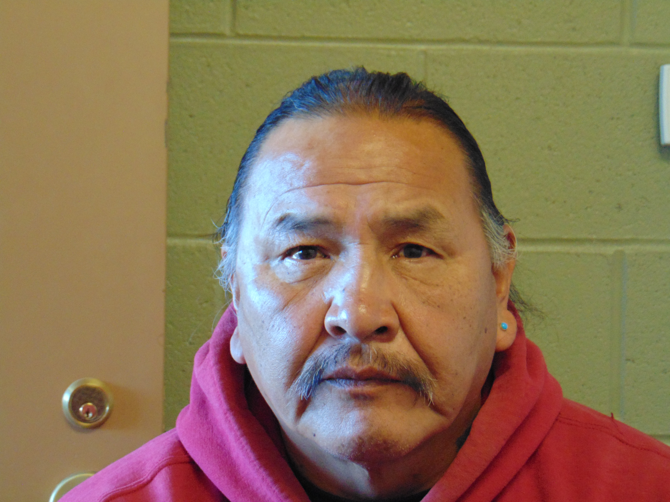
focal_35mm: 108
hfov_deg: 18.2
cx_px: 335
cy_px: 251
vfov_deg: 13.7
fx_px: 2090
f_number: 3.9
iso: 500
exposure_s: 1/20
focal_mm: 19.4
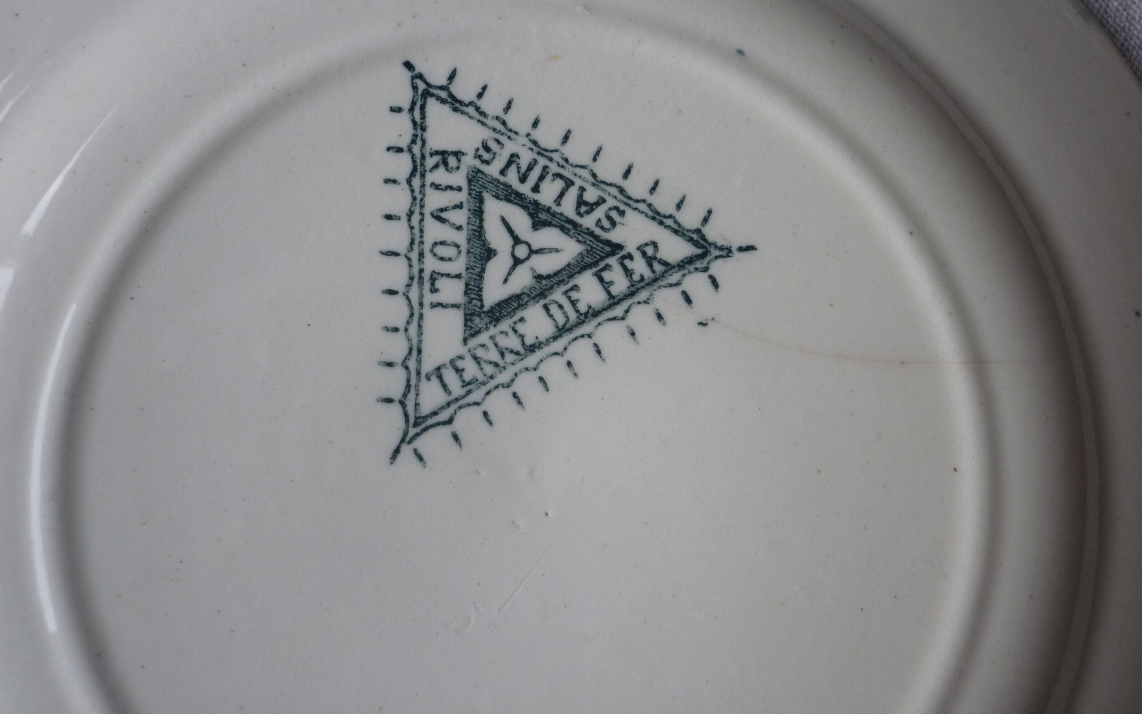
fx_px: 1089
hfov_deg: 55.3
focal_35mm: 35
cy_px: 289
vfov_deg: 36.2
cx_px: 571
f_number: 2.8
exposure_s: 1/30
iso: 100
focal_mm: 5.5
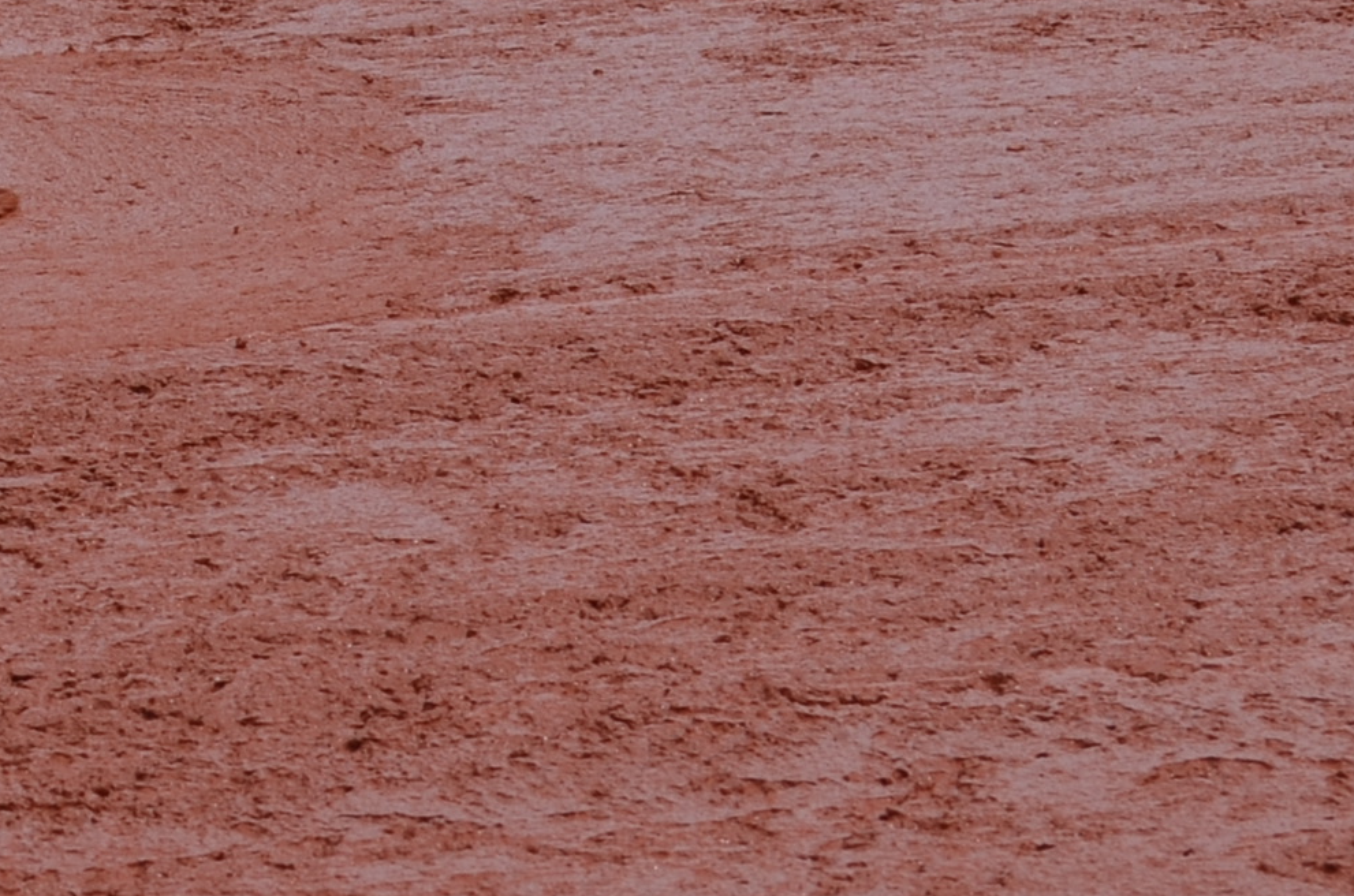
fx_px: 6717
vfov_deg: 7.6
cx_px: -255
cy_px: -249
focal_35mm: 179
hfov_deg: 11.3
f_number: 8
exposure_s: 1/250
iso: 100
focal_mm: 32
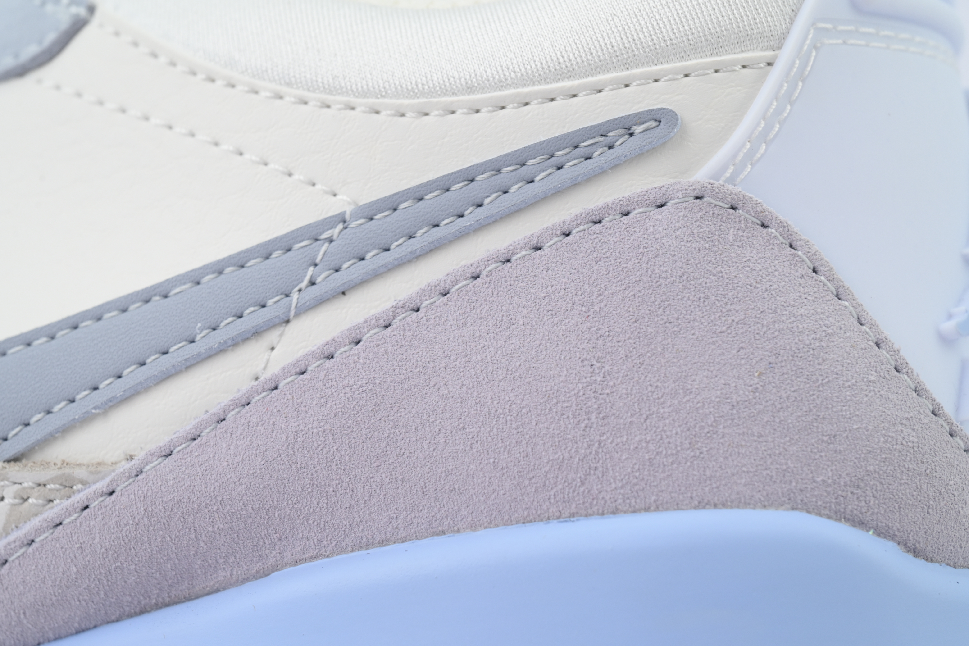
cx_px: 487
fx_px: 2853
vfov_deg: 12.9
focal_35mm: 106
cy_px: 323
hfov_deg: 19.3
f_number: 11
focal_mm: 105
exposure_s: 1/100
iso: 400
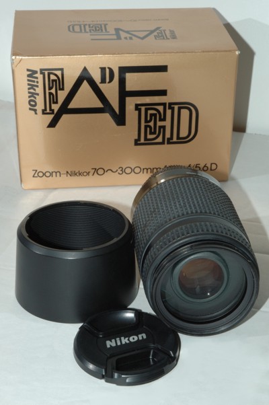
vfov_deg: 27.0
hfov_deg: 18.1
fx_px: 842
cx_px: 134
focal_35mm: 75
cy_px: 202
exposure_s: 1/80
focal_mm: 50
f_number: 16
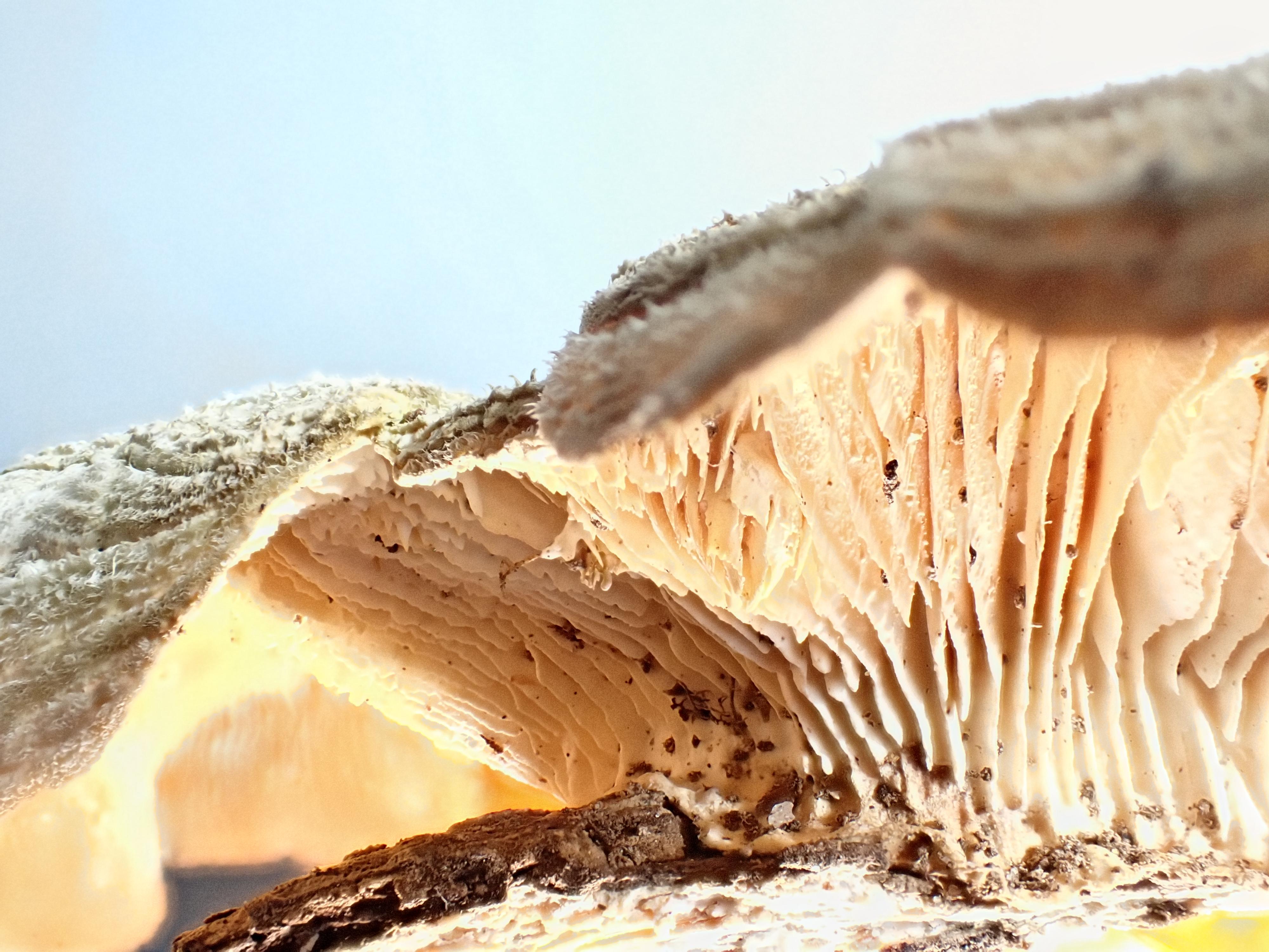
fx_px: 1723
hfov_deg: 40.4
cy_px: 476
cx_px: 634
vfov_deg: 30.9
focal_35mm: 47
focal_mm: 8.4
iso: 800
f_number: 4.5
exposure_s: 1/60
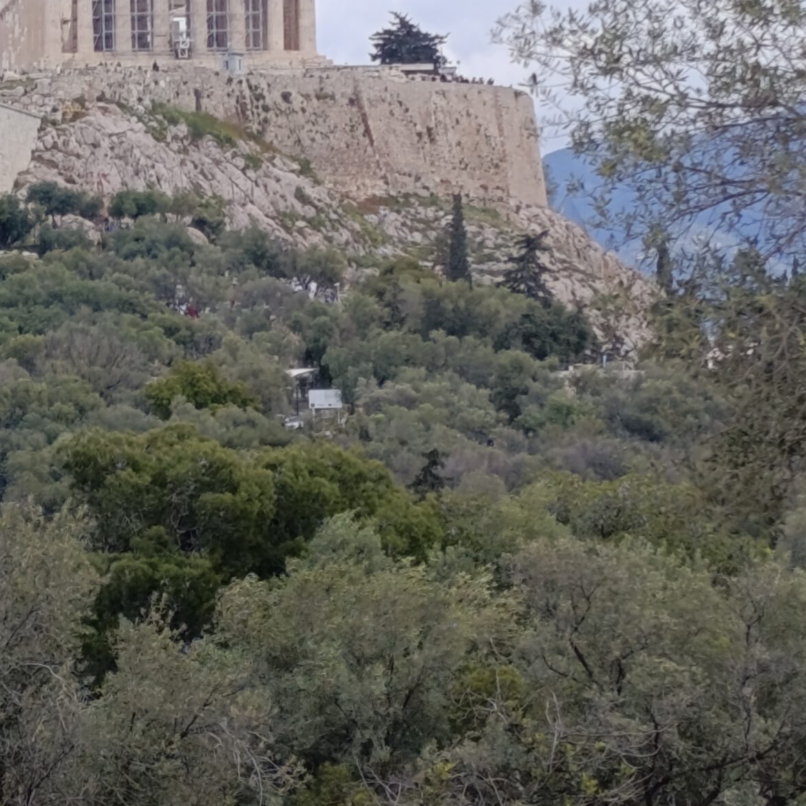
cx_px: -23
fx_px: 4689
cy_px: 215
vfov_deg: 9.8
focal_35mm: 178
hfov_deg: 9.7
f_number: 1.6
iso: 50
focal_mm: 6.14
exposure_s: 1/723
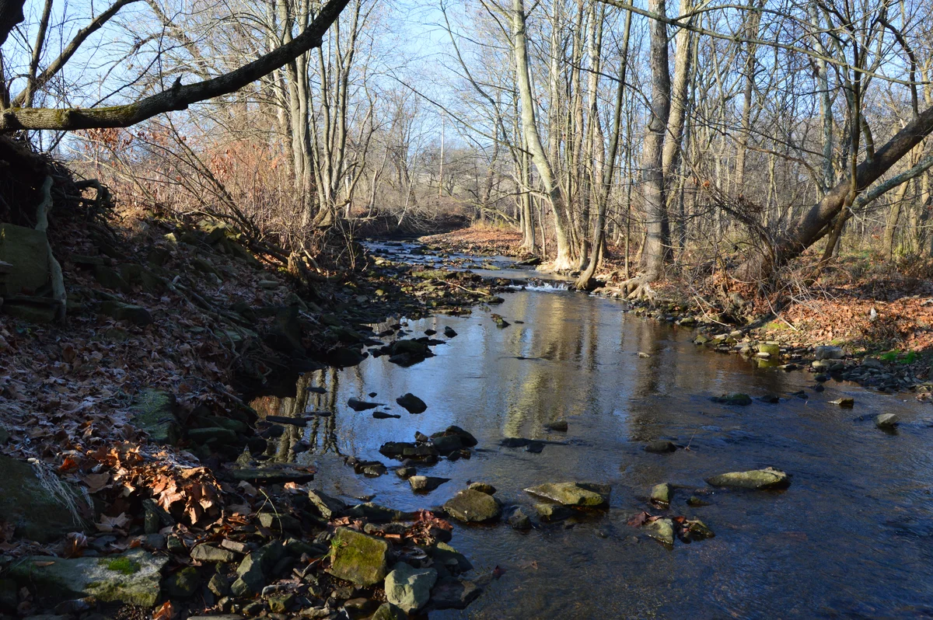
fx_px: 777
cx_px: 466
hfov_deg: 62.0
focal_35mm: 30
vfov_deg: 43.5
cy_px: 310
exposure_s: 1/160
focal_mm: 20
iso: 400
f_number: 9
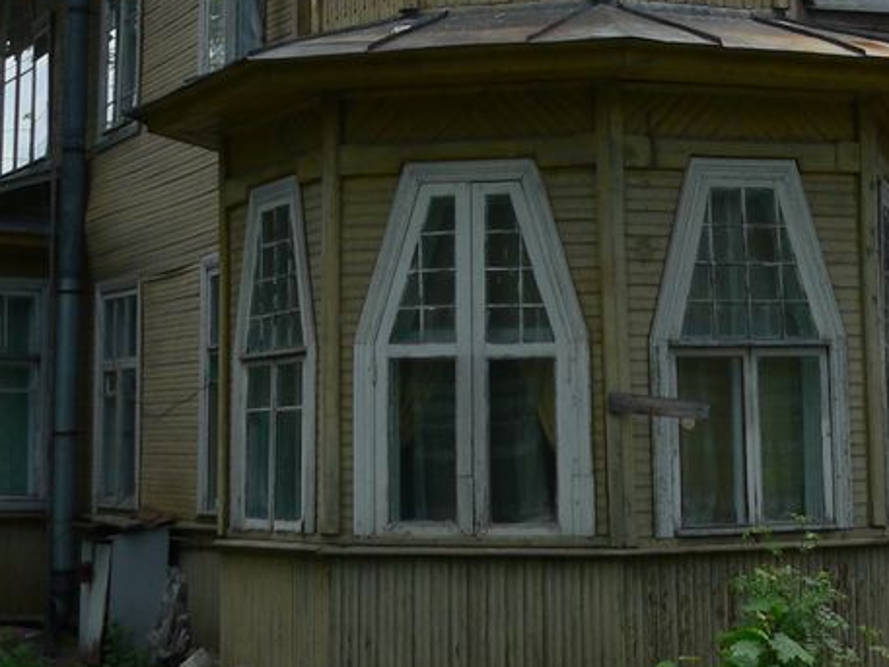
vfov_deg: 16.9
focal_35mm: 84
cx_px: 430
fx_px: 2158
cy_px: -111
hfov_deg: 23.3
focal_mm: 6
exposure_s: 1/250
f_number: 4
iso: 80
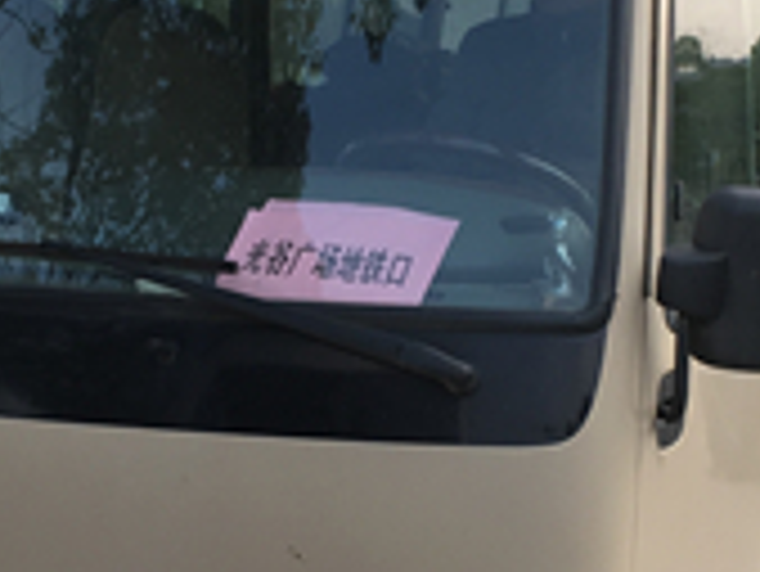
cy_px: 374
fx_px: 2263
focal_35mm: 103
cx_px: 324
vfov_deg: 14.4
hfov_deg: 19.1
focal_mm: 4.15
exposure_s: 1/155
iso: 25
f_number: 2.2
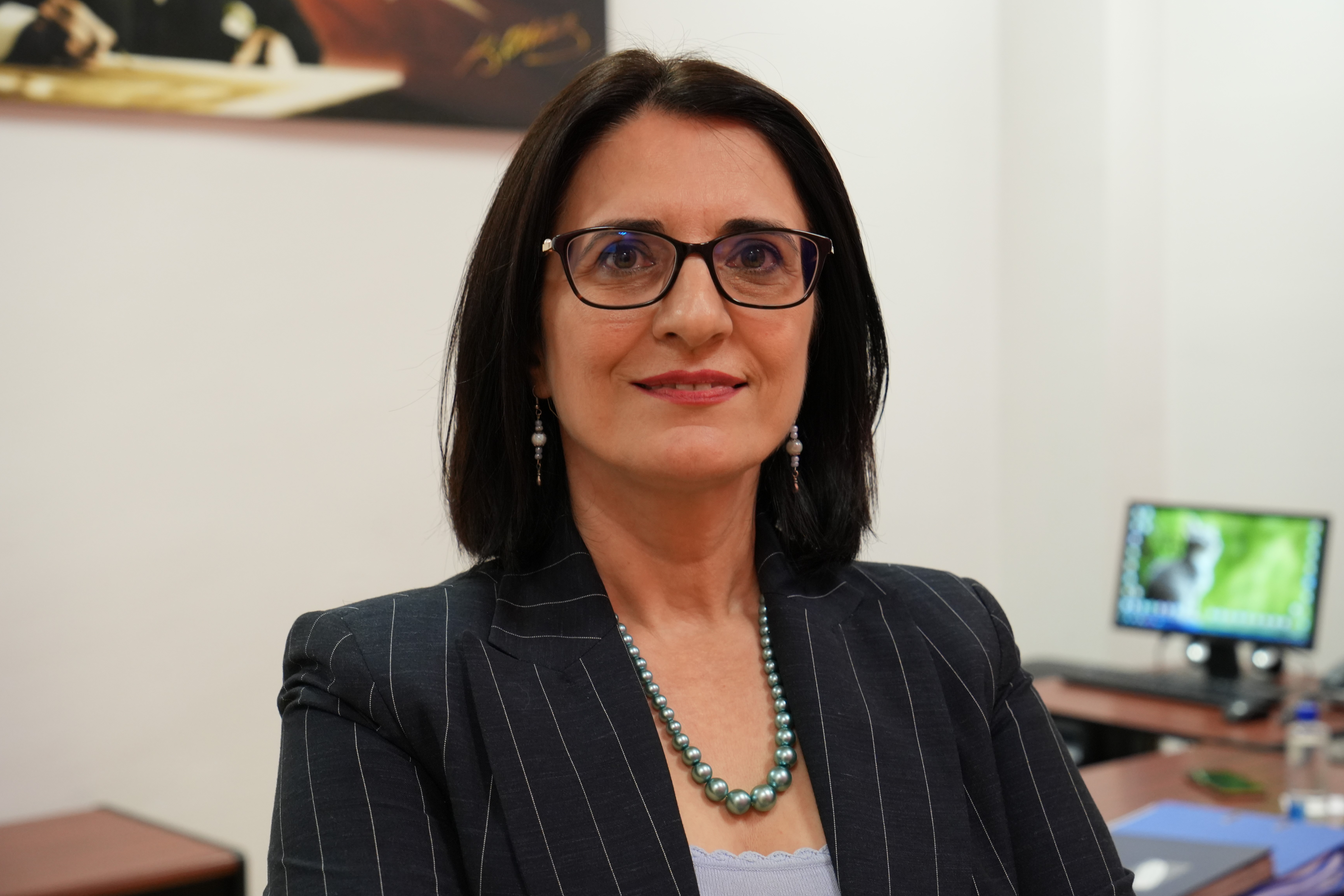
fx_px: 2128
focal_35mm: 57
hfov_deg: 35.1
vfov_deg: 23.8
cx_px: 677
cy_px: 455
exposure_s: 1/60
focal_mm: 56
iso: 2500
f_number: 5.6
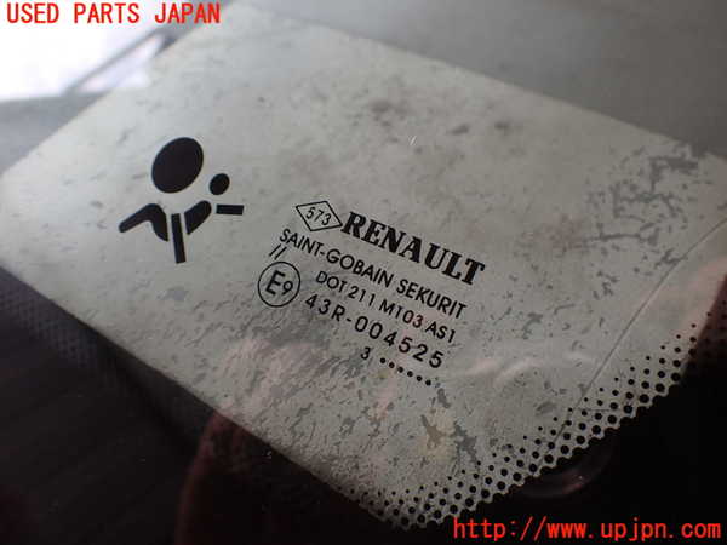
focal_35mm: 30
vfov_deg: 46.8
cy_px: 272
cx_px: 364
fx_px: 630
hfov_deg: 60.0
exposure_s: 1/200
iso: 100
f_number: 2.3
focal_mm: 5.4
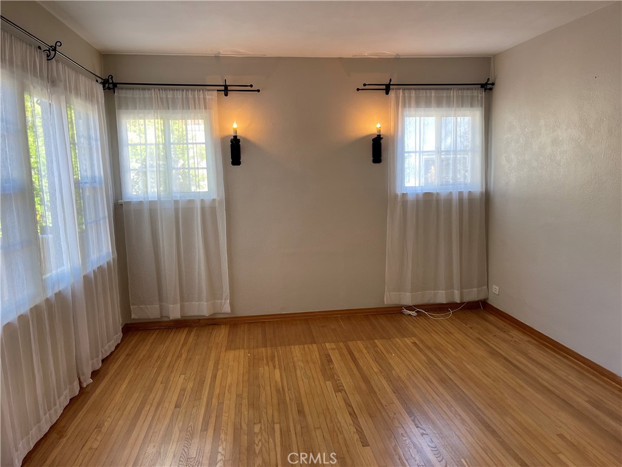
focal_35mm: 25
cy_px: 234
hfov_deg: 69.4
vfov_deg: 54.9
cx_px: 311
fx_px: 449
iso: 125
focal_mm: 5.1
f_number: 1.6
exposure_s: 1/120
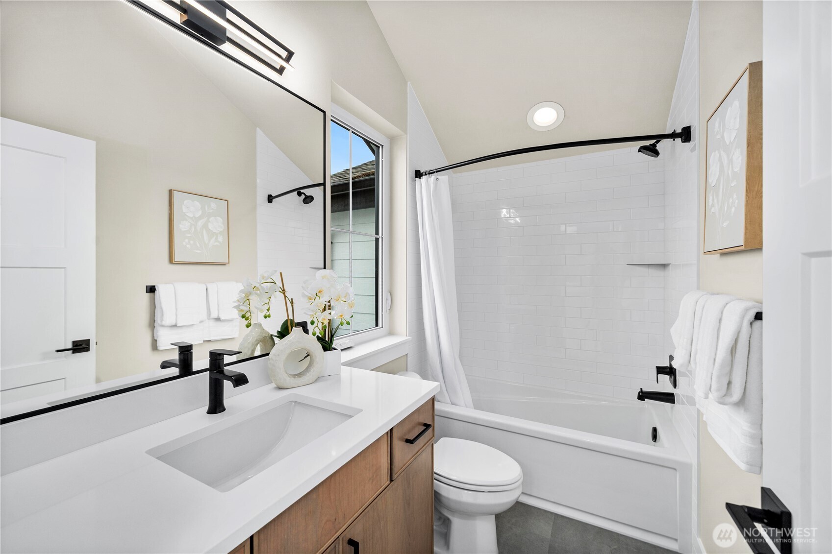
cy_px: 277
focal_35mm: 14
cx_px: 416
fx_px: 324
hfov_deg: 104.3
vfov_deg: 81.2
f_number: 7.1
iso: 100
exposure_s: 1/80
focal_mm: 14
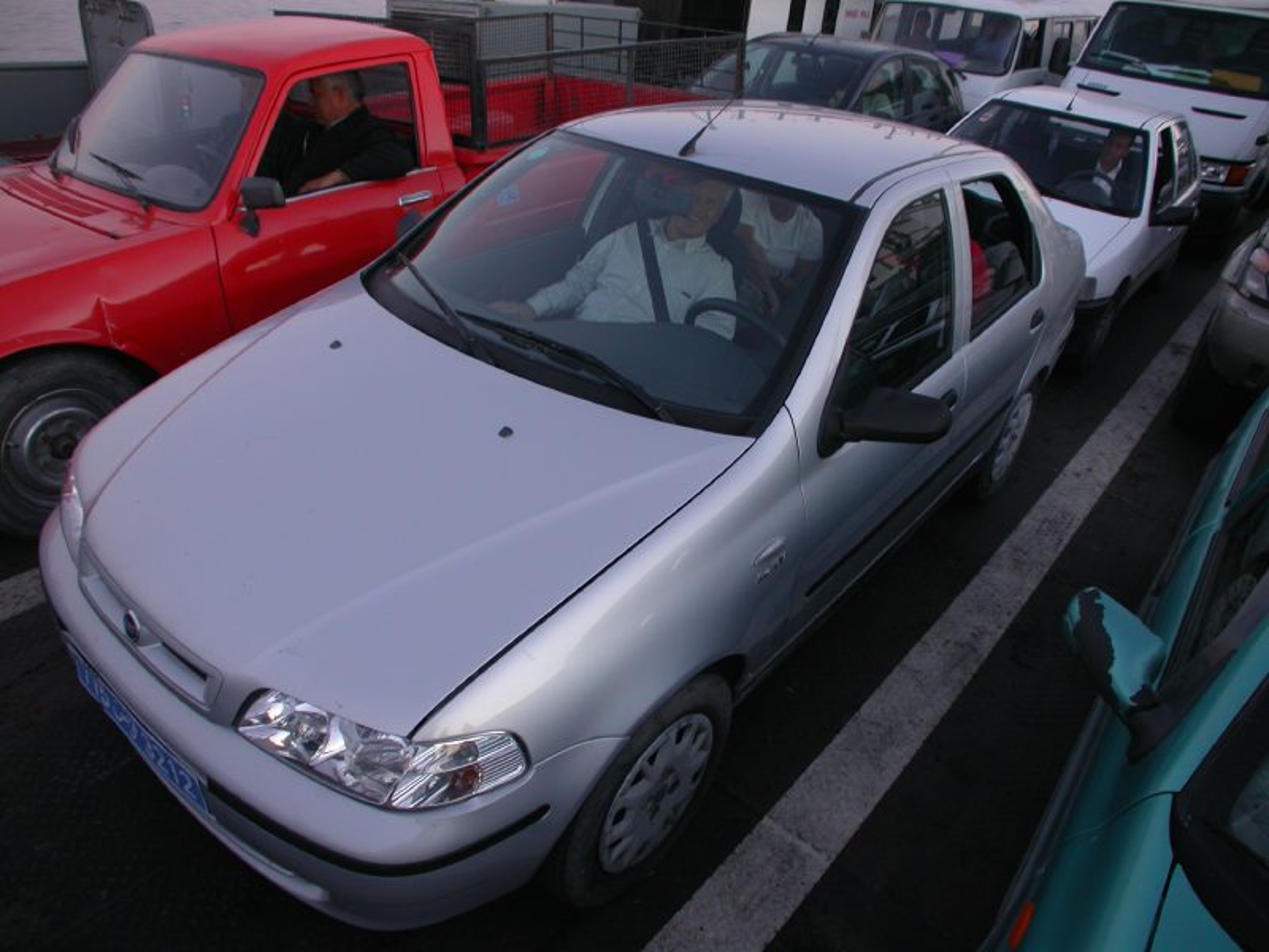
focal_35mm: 38
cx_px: 634
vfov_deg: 37.7
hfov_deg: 49.0
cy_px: 476
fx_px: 1393
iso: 100
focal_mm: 7.85
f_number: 2.6
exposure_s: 1/19.9
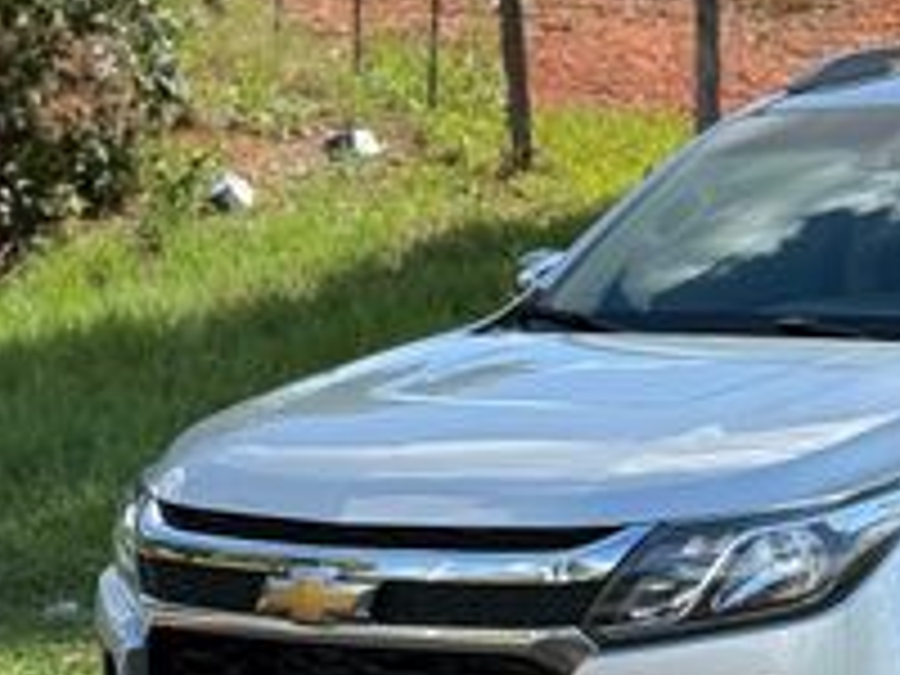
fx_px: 2938
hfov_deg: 16.7
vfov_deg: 13.1
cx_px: 1053
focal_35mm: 113
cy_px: 508
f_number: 1.78
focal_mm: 6.76
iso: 100
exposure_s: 1/3378
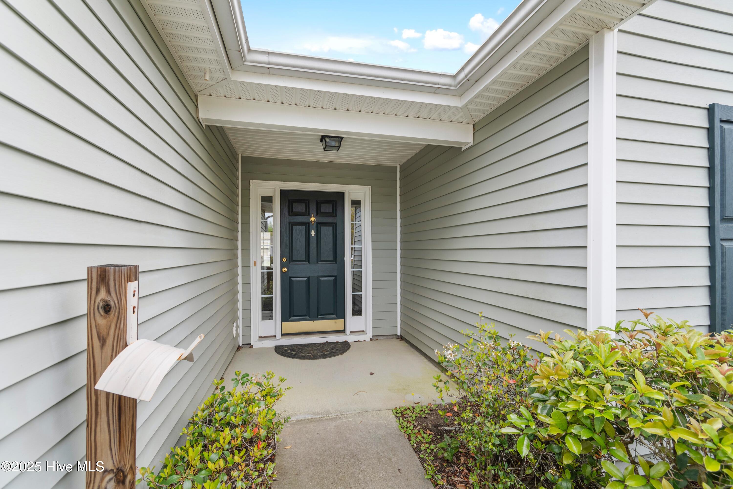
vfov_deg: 77.3
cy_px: 244
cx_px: 366
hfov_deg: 100.4
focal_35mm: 15
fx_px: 305
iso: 100
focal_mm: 10
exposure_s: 1/50
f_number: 4.5
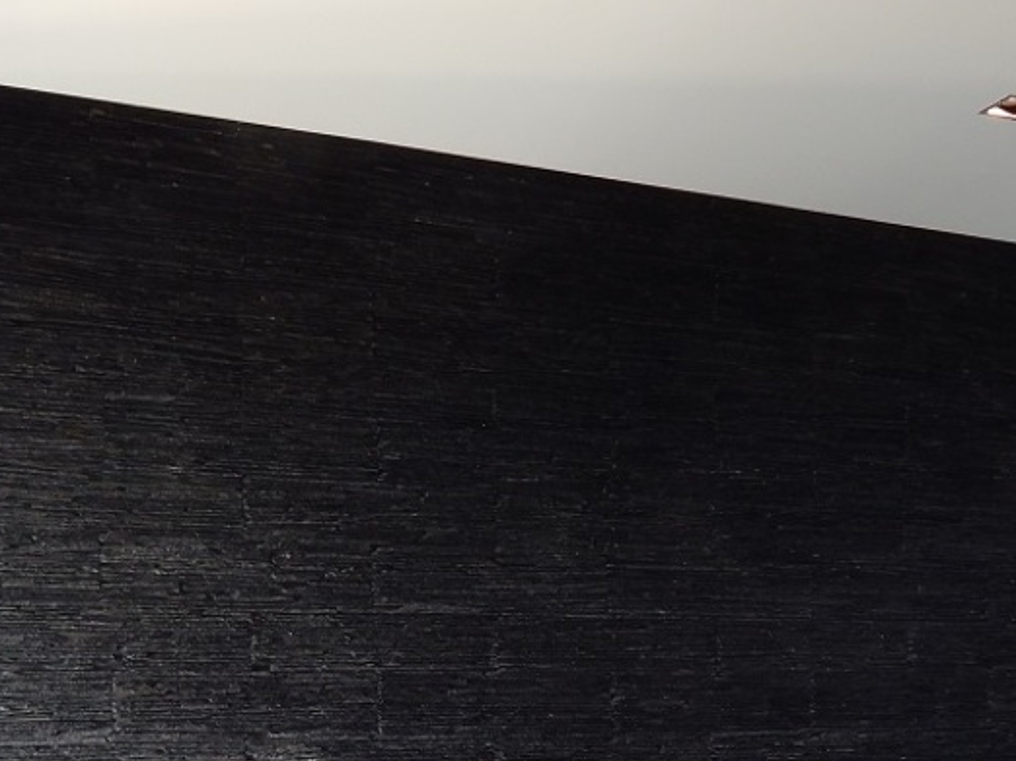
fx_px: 1379
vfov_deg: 28.9
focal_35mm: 47
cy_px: 761
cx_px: 574
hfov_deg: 40.4
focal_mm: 4
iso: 125
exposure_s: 1/40
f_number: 3
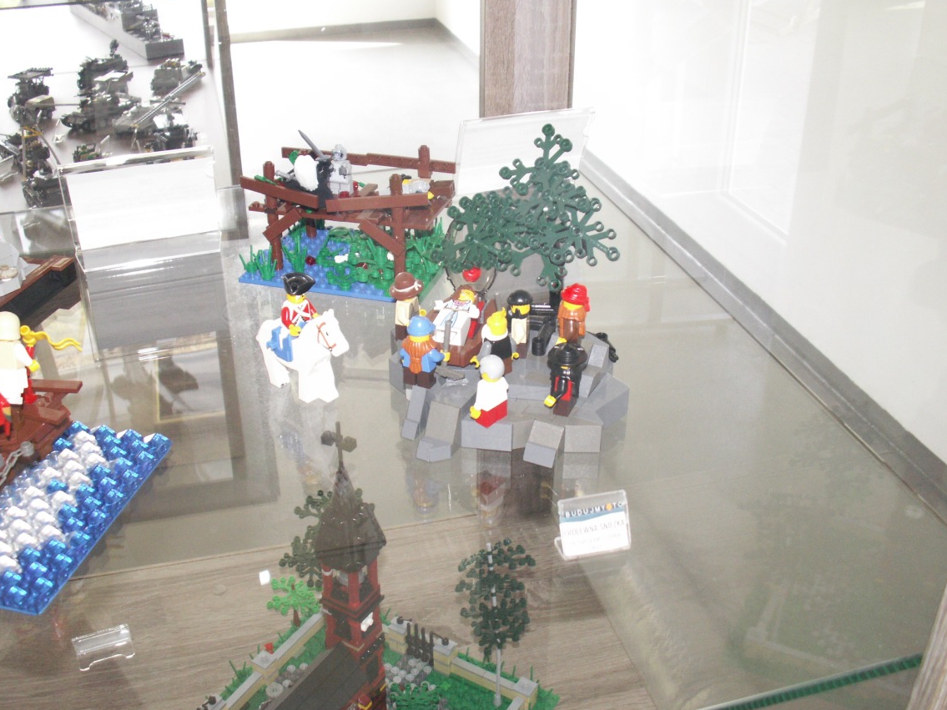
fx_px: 1012
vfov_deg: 38.7
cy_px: 340
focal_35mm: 37
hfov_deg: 50.1
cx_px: 451
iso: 125
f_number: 2.8
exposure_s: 1/60
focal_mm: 5.86
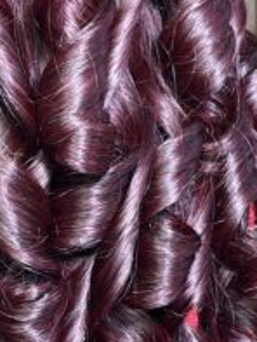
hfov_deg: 7.6
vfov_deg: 10.1
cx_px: -14
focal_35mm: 195
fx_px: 1928
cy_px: 47
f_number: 1.78
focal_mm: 6.86
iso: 160
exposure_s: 1/100
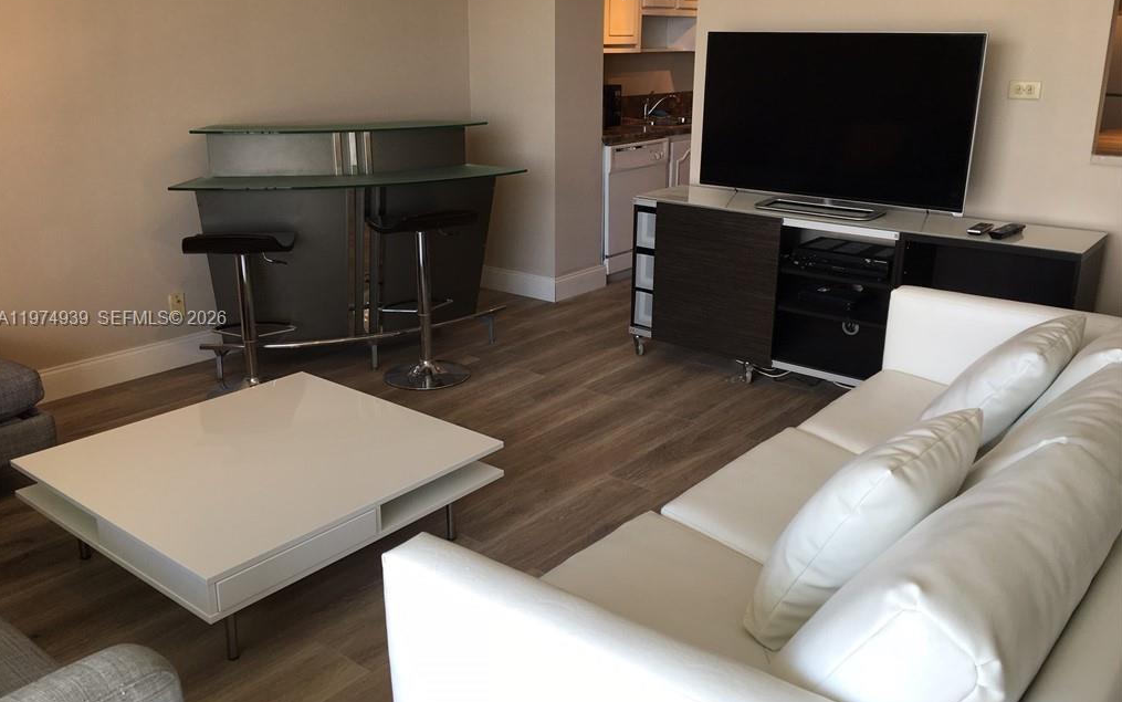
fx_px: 948
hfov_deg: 61.2
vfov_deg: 40.6
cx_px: 559
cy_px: 319
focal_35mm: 31
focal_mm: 4.15
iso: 25
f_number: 2.2
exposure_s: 1/60
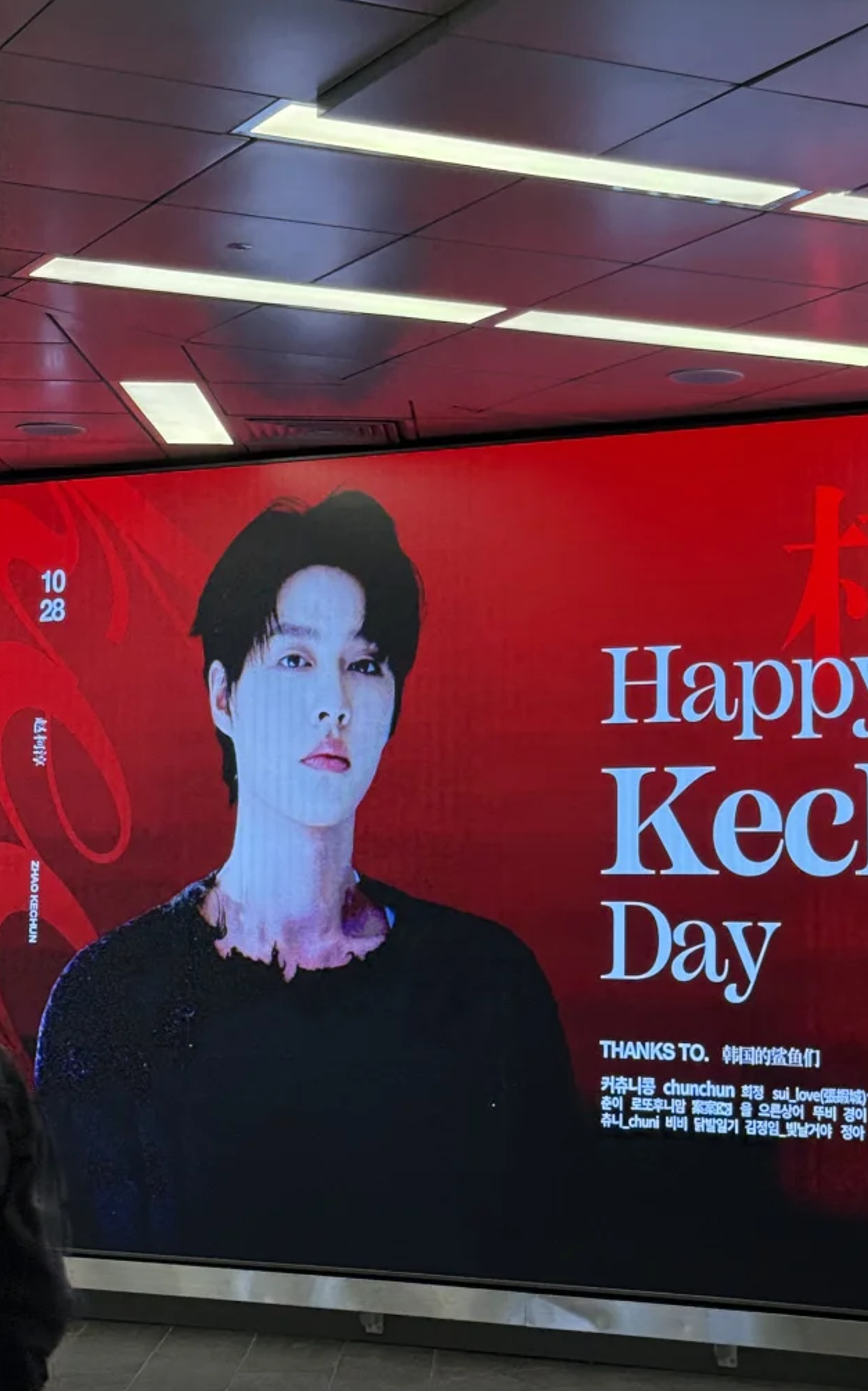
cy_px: 574
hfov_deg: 17.7
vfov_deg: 28.2
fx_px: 2765
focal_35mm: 73
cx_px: 673
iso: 64
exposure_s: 1/120
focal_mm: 6.76
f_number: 1.78
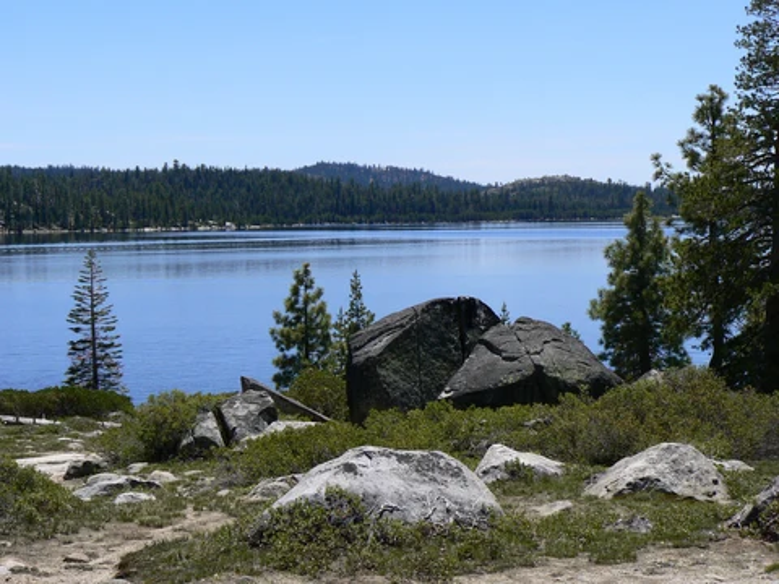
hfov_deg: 25.3
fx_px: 1733
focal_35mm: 77
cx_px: 390
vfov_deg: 19.1
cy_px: 292
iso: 80
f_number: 5.6
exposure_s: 1/400
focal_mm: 12.9
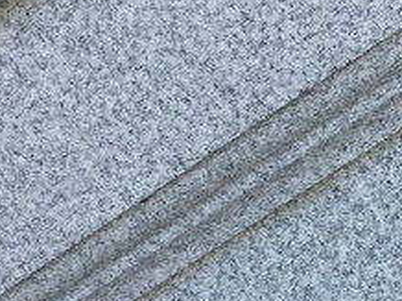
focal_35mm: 128
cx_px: 791
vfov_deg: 11.4
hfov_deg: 13.4
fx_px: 1485
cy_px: 344
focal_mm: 3.3
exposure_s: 1/241
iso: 25
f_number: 2.4
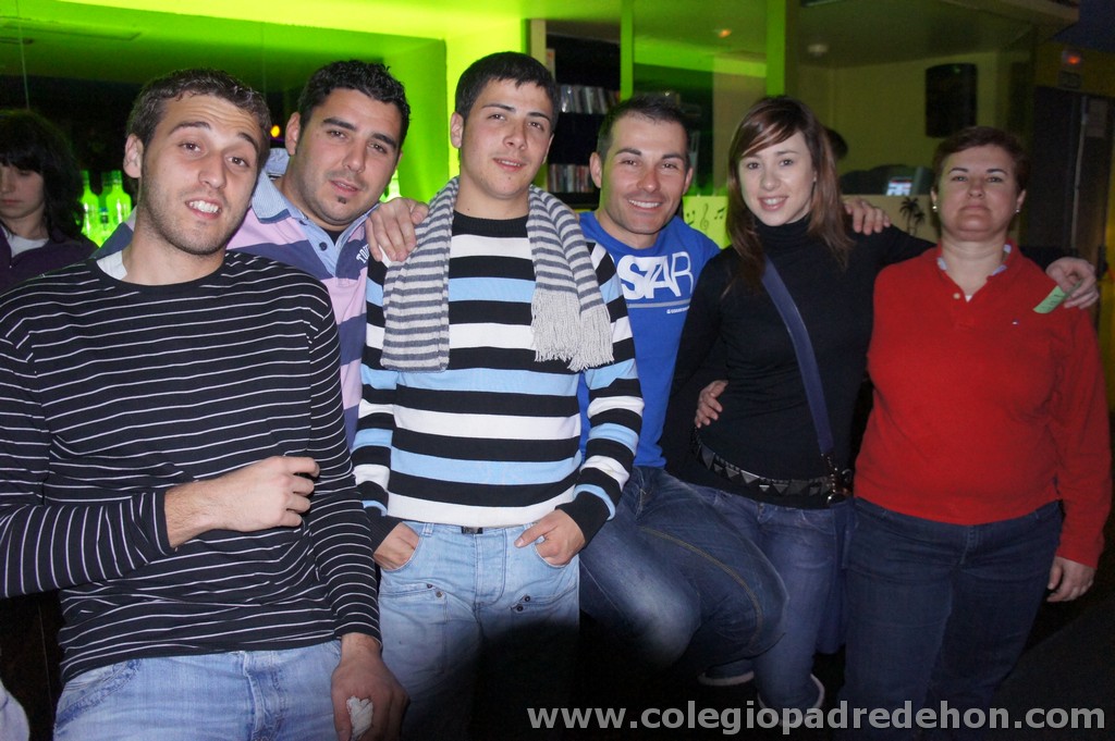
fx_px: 928
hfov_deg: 62.0
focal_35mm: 30
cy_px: 370
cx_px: 558
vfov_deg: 43.5
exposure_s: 1/60
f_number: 4
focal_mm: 20
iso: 1600
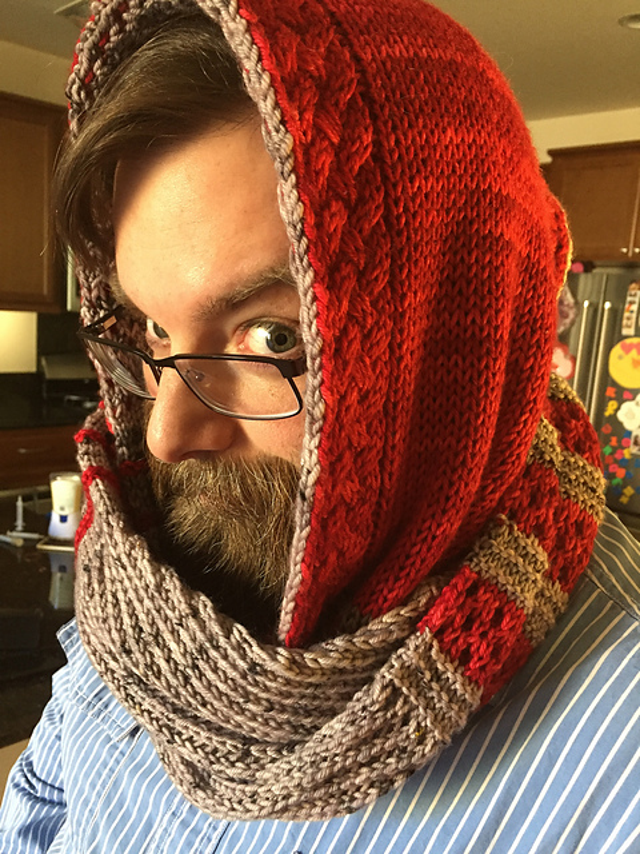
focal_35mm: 29
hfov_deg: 48.2
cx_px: 320
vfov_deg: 61.7
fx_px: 715
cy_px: 427
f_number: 2.2
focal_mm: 4.15
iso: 250
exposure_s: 1/30
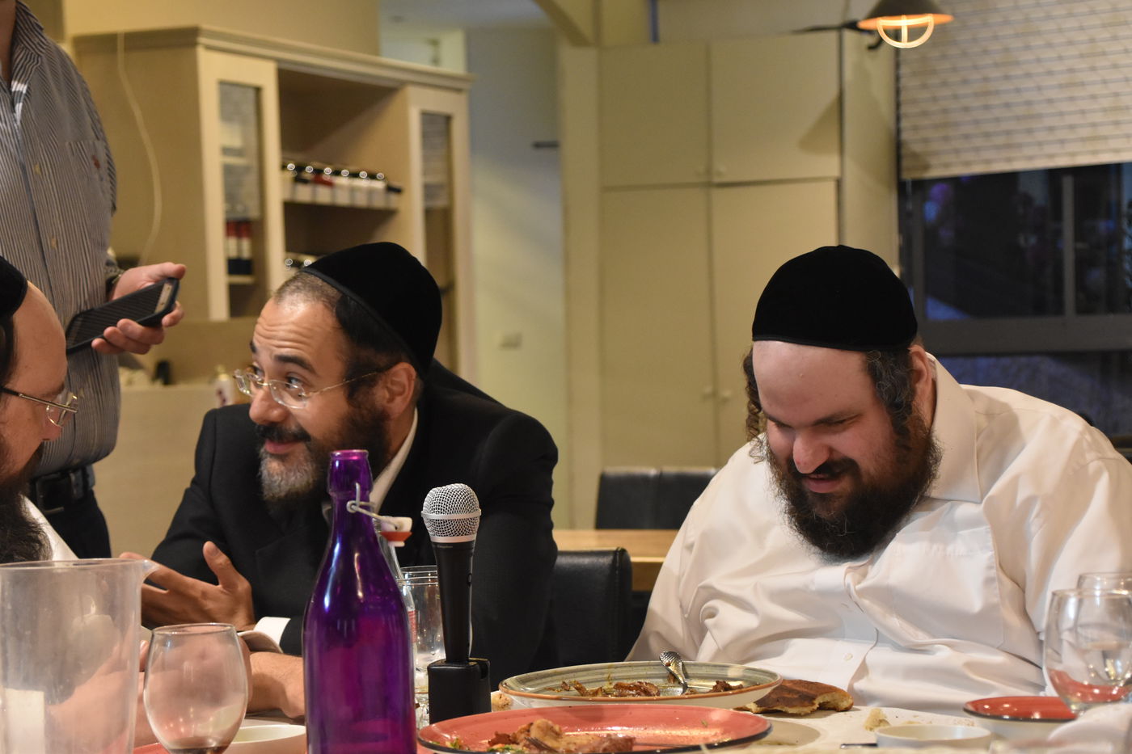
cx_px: 566
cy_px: 377
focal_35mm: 93
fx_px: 2924
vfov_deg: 14.7
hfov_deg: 21.9
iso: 2800
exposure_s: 1/60
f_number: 5
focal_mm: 62
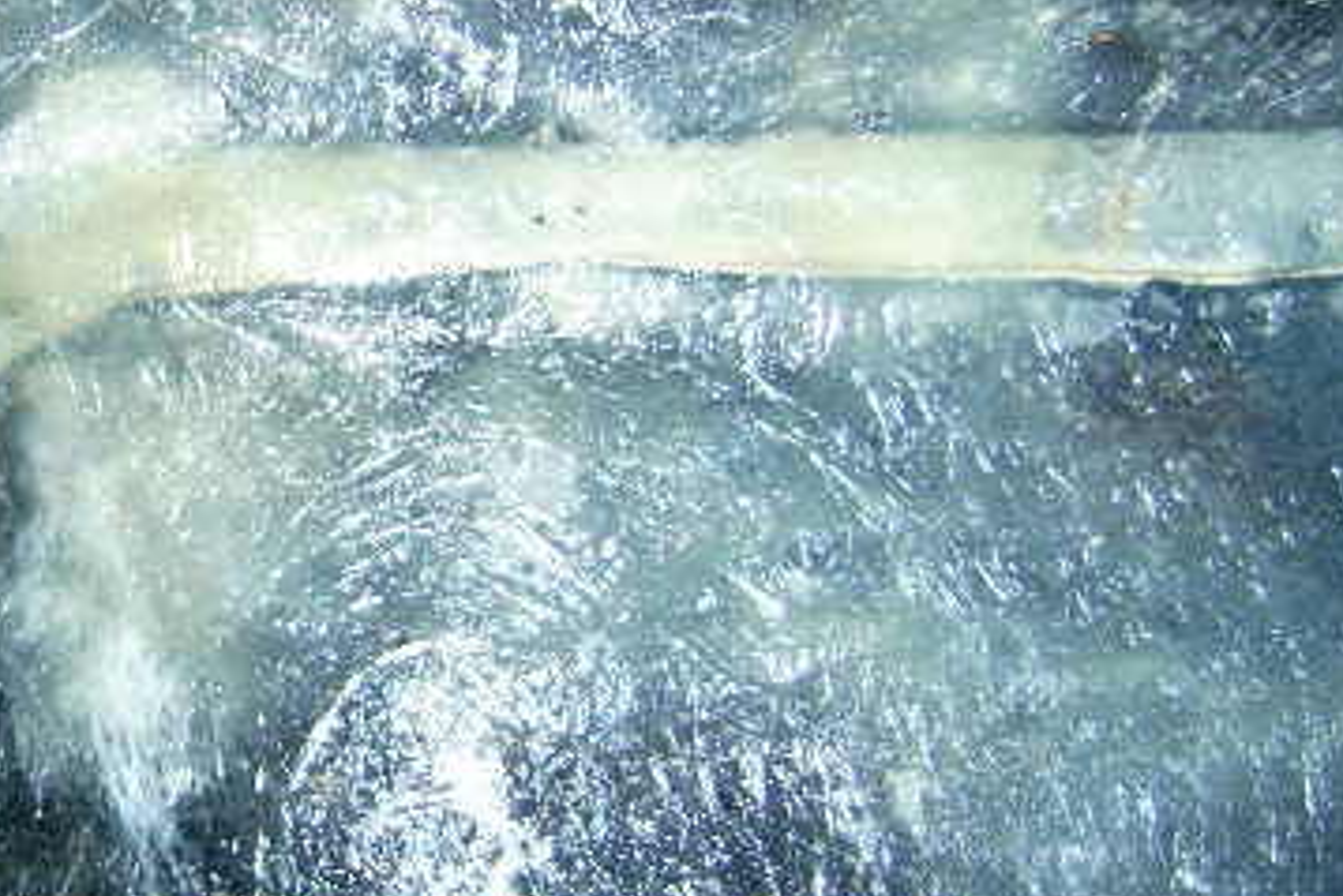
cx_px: 191
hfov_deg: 29.9
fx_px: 2426
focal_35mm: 65
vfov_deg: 20.9
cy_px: 352
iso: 100
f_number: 2.8
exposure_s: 1/60
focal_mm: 5.95
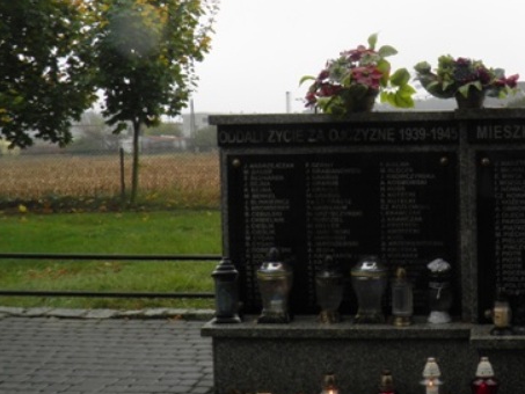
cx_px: 443
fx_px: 804
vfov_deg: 27.3
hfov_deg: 34.7
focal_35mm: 53
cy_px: 125
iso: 50
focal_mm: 5.5
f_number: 4.2
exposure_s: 1/50
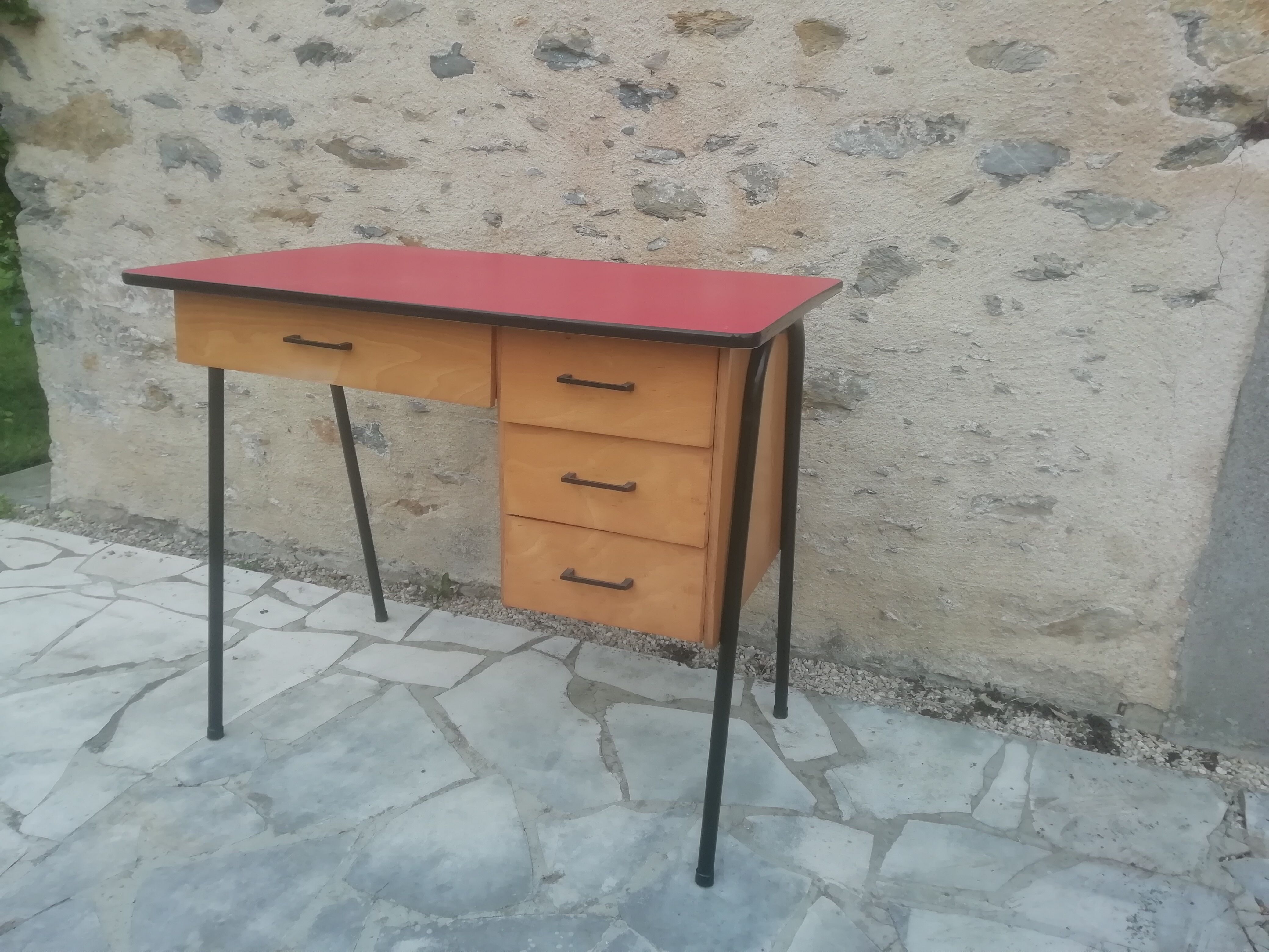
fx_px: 953
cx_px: 634
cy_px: 476
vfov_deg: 53.1
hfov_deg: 67.3
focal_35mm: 26
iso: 50
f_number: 2.2
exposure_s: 1/245
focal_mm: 3.46
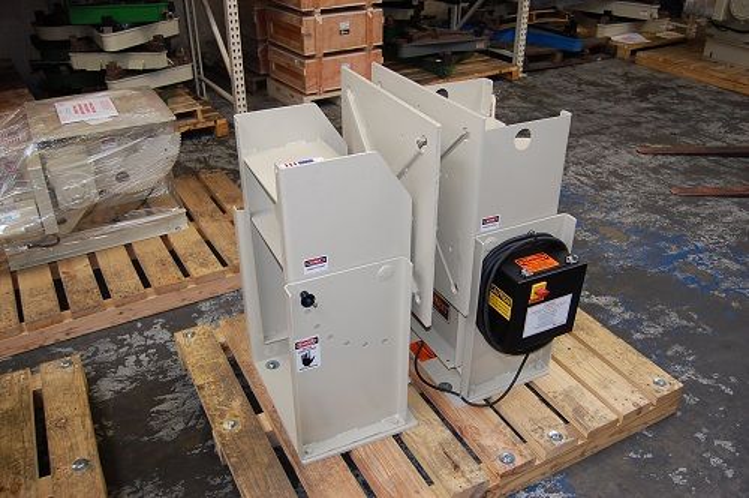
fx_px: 623
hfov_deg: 62.0
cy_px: 249
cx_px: 374
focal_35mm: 30
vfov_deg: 43.5
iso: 400
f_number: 3.8
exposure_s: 1/60
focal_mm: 20
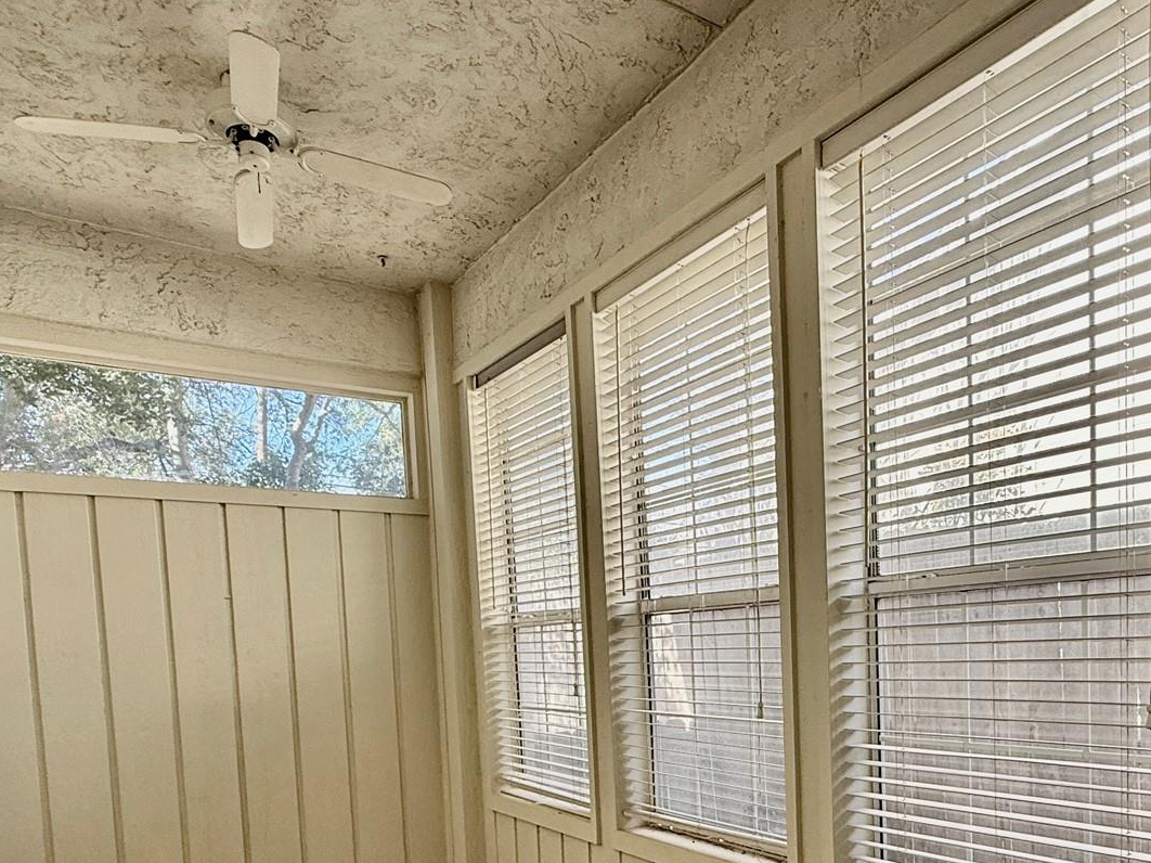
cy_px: 709
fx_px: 898
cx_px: 725
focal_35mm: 27
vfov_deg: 48.0
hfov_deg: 64.3
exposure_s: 1/120
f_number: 2.2
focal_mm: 2.22
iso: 100
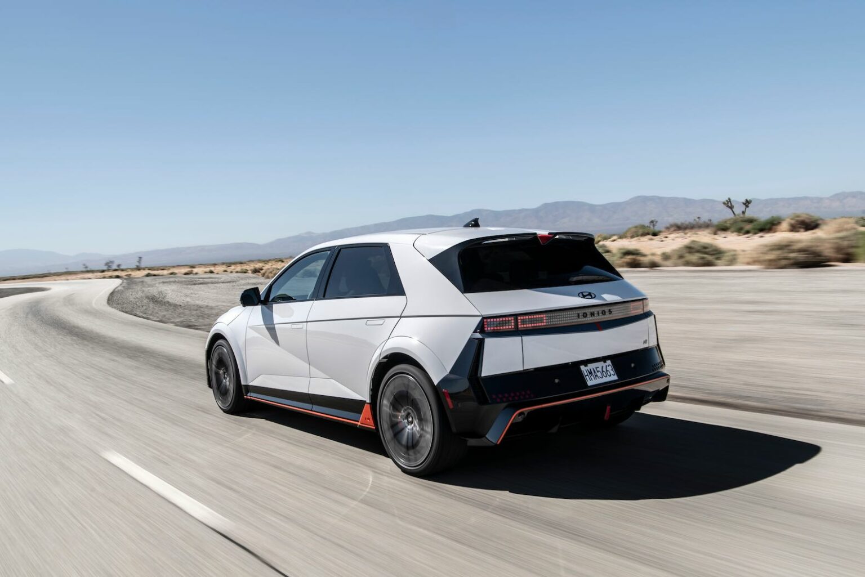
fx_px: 697
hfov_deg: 63.6
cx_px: 432
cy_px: 288
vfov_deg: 45.0
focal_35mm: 29
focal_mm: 29
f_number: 16
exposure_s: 1/30
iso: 31
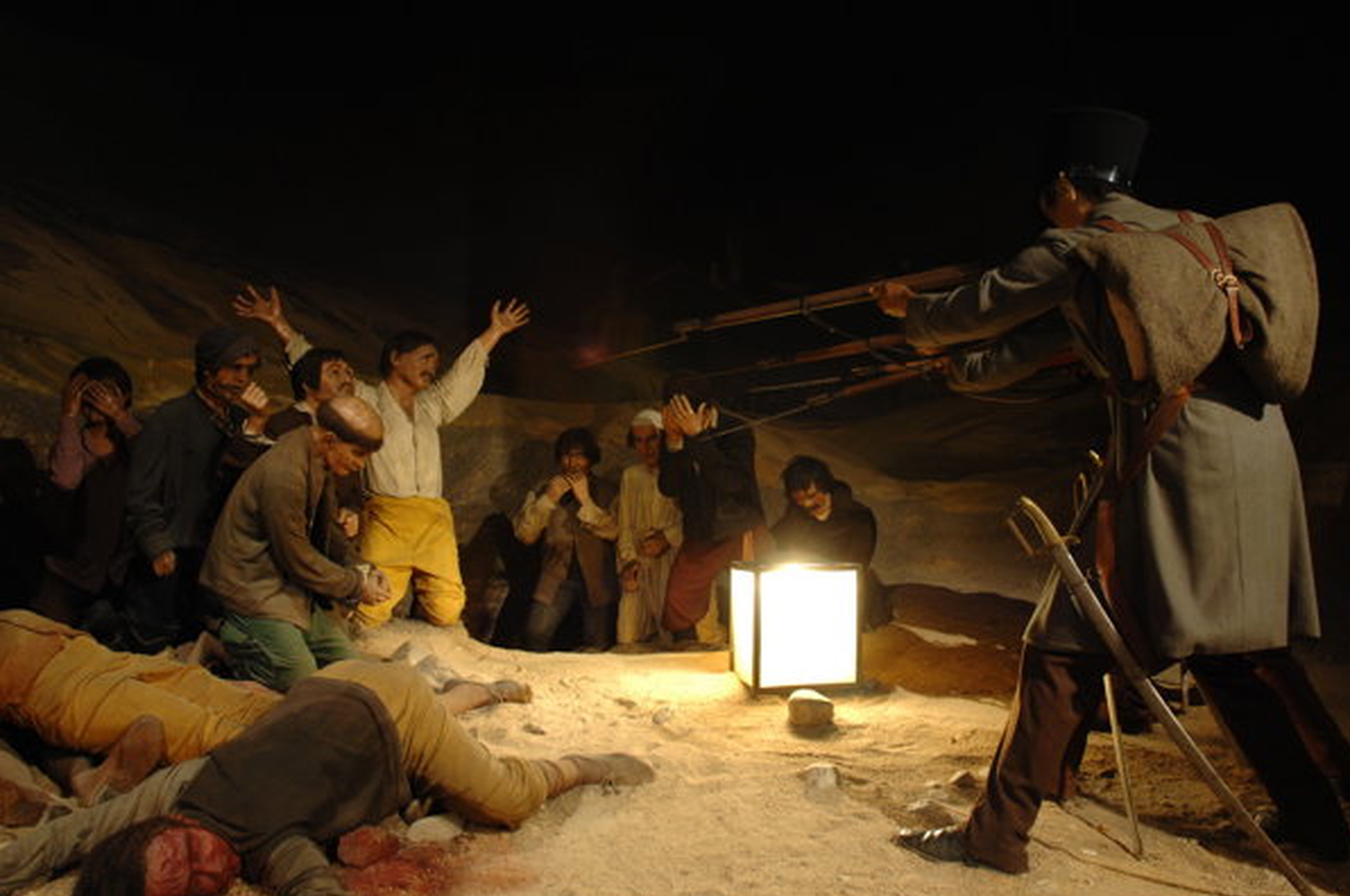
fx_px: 1086
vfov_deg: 44.9
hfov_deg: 63.7
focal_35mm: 29
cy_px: 463
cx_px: 689
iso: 200
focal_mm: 18
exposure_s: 6
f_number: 7.1
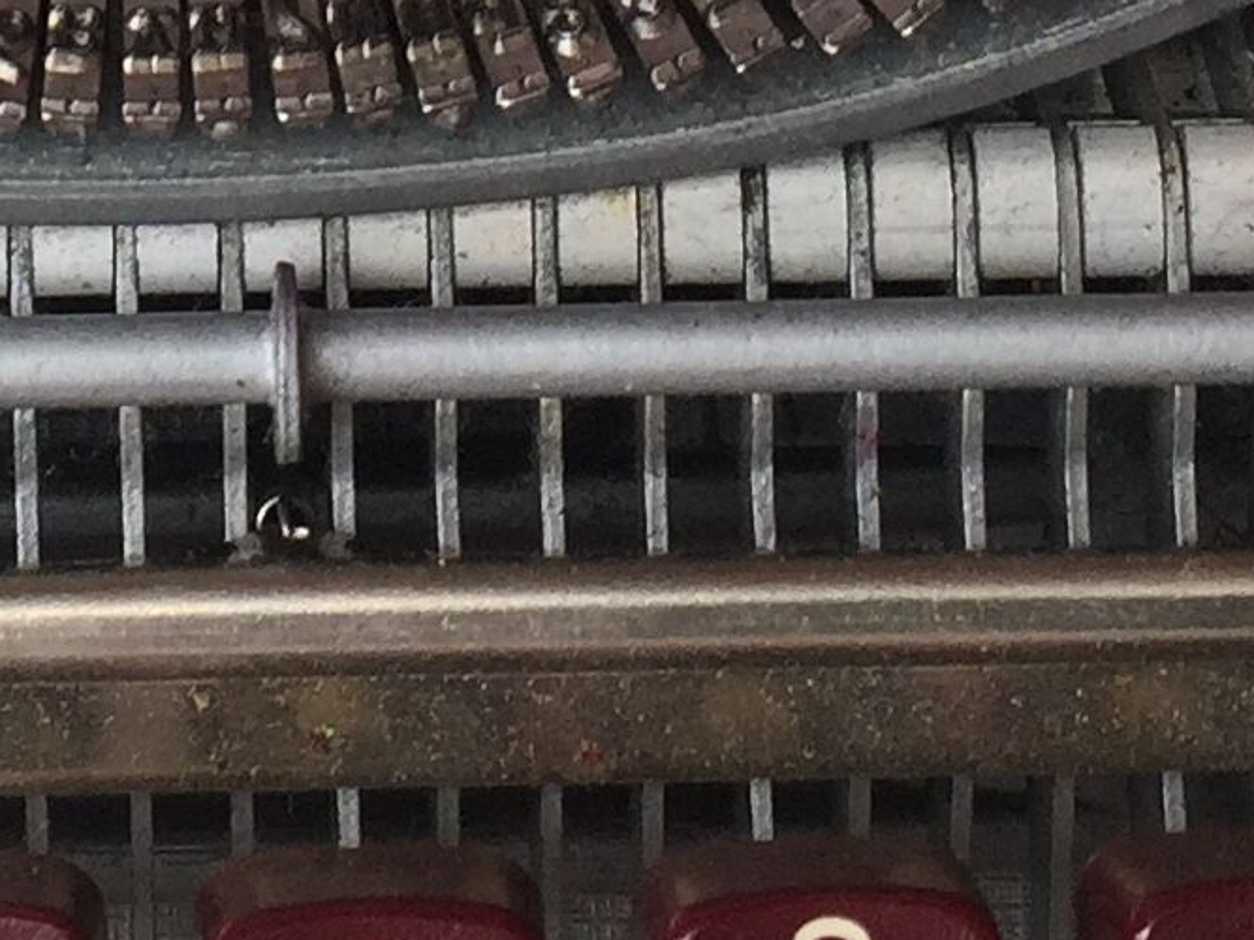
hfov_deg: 13.8
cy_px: -889
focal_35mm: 142
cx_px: 117
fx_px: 5143
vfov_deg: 9.8
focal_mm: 4.15
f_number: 2.2
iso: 32
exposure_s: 1/746
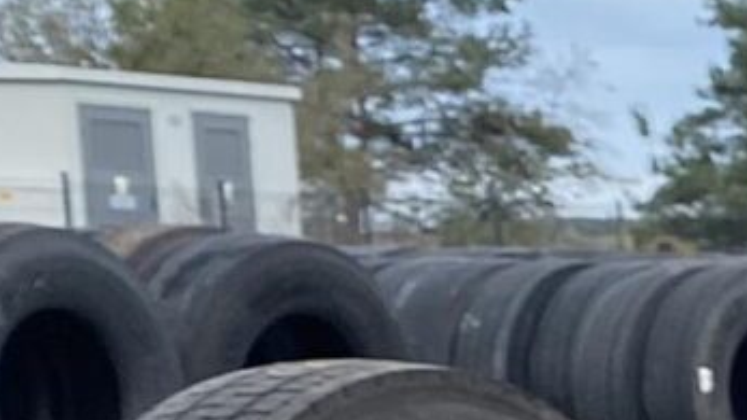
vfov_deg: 5.2
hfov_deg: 9.2
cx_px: 1845
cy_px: 1566
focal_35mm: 209
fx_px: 4139
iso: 32
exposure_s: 1/864
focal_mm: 4.25
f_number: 1.8
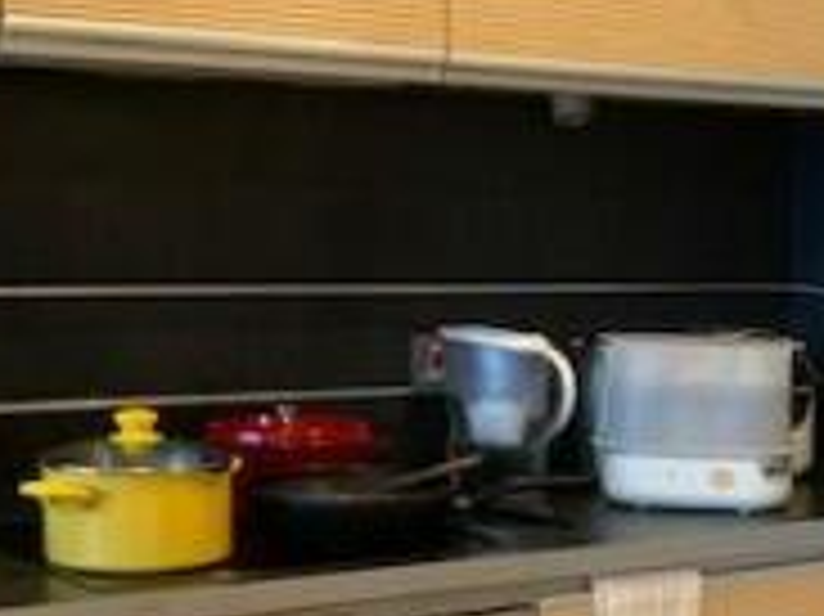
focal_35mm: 83
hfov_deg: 22.7
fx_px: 1974
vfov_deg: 17.5
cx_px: 822
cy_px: 542
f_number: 1.8
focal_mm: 4.25
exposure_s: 1/50
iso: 200
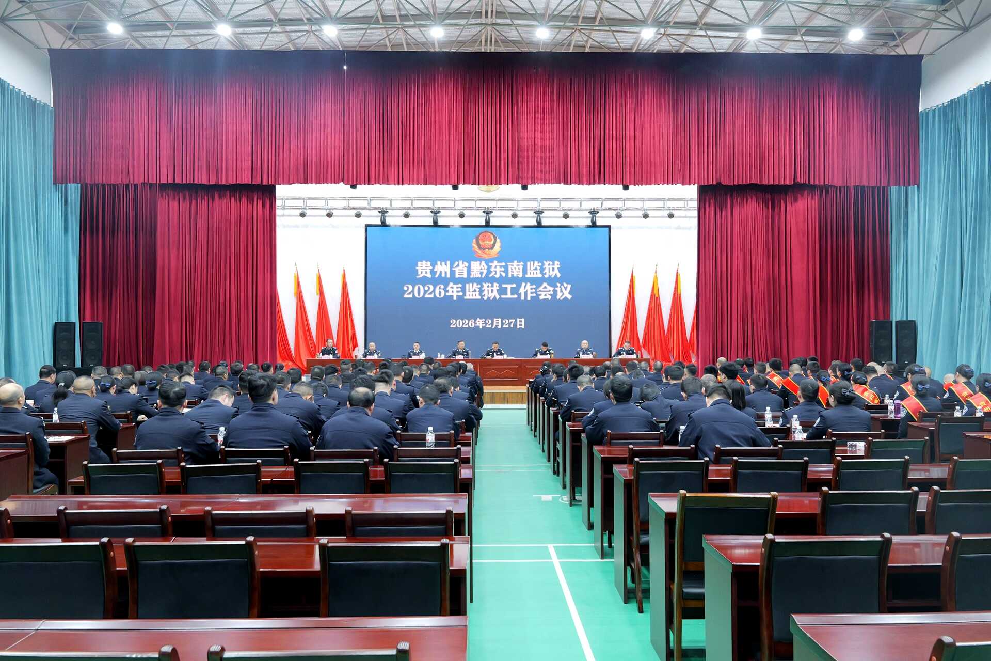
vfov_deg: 46.4
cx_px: 496
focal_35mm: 28
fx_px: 771
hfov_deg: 65.5
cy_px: 330
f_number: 8
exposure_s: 1/25
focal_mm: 28
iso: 6400
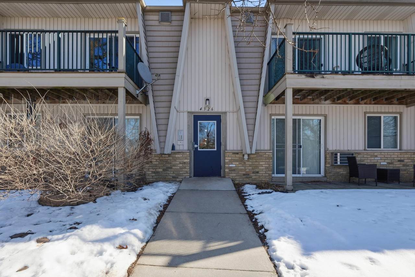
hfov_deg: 100.4
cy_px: 138
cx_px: 208
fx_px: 173
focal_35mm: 15
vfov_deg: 77.4
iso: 160
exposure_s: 1/200
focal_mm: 10
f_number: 9
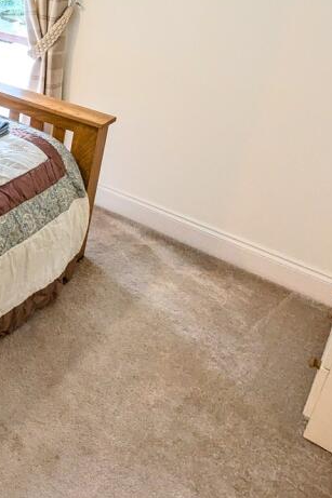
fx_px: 512
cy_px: 95
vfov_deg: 48.7
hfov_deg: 27.9
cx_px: -129
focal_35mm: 37
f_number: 2.2
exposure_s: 1/50
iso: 141
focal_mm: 2.35
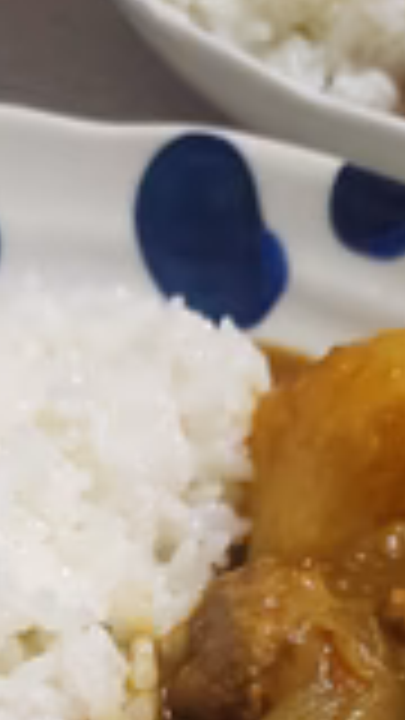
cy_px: 796
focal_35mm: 71
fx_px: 1355
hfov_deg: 17.0
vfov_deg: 27.2
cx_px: 144
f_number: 1.5
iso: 200
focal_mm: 4.3
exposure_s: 1/50
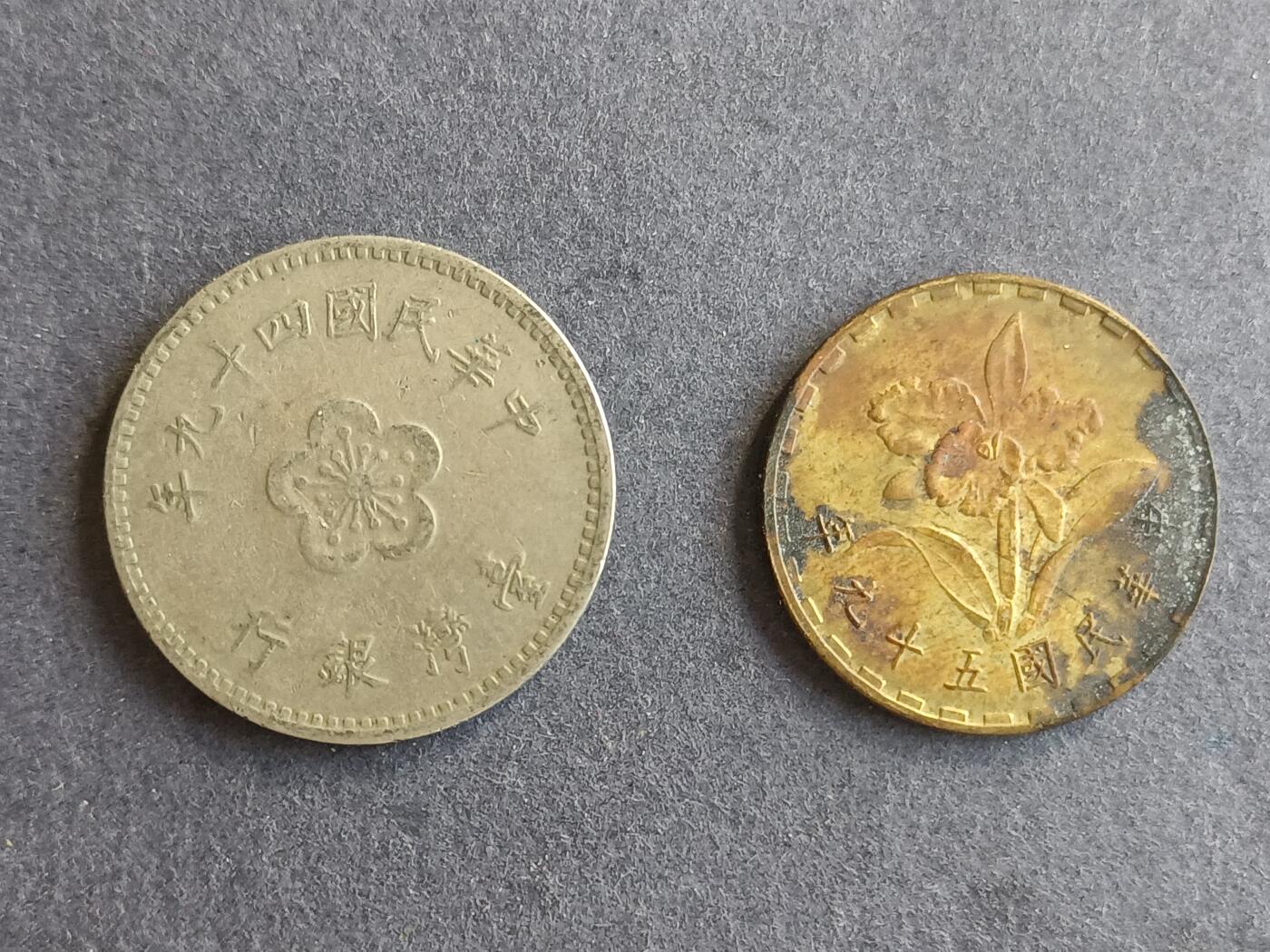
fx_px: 2091
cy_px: 476
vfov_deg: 25.7
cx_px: 635
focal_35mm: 57
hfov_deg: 33.8
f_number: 1.8
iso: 354
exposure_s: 1/50
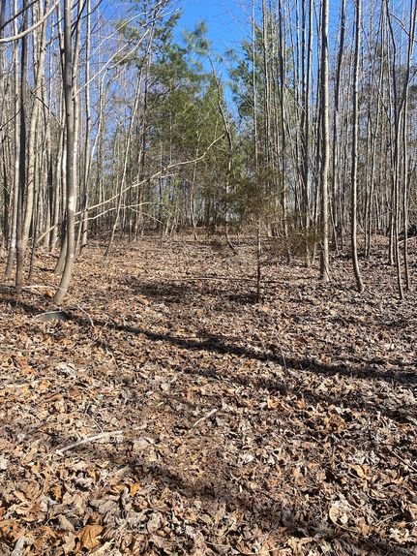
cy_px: 278
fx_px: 417
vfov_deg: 67.3
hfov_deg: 53.1
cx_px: 208
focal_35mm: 26
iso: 32
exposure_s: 1/1272
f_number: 1.8
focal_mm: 4.25
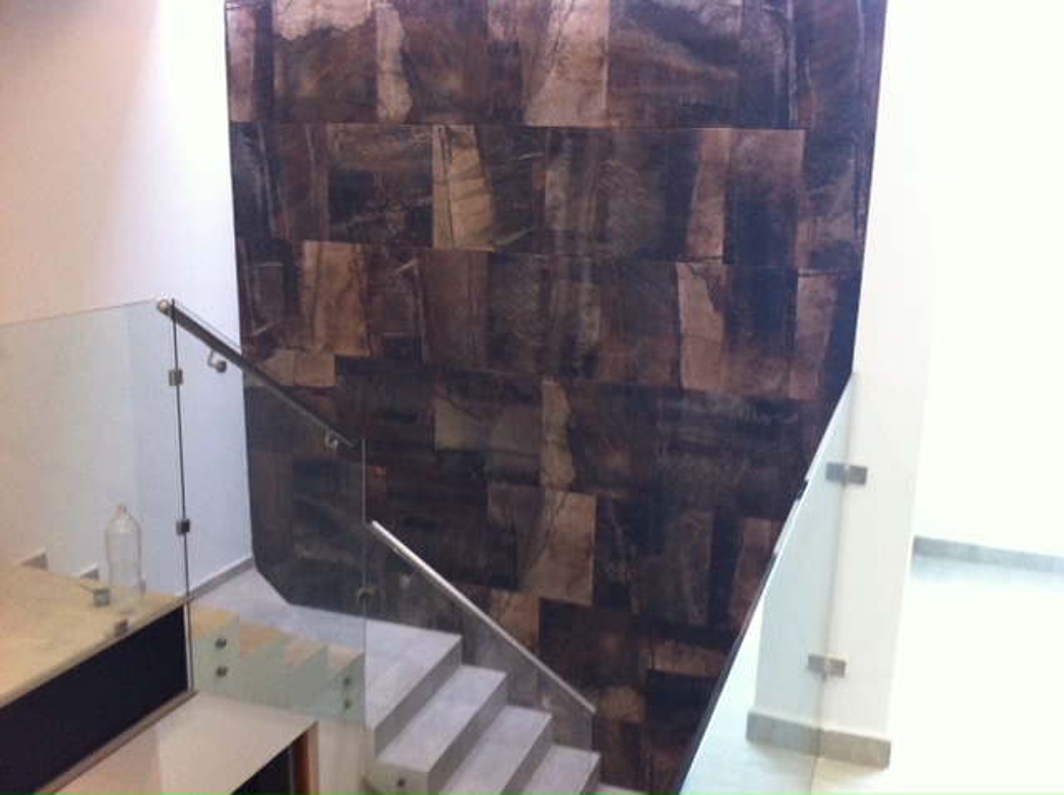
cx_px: 532
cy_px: 398
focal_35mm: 35
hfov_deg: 52.7
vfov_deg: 40.6
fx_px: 1074
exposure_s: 1/15
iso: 320
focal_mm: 3.85
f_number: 2.8
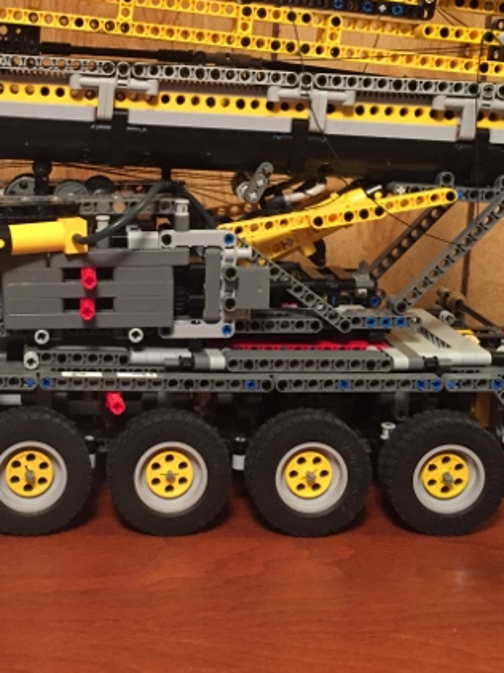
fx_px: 1069
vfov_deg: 34.7
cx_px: 102
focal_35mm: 55
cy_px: 231
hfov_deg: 26.1
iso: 250
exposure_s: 1/15
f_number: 2.2
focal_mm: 4.15
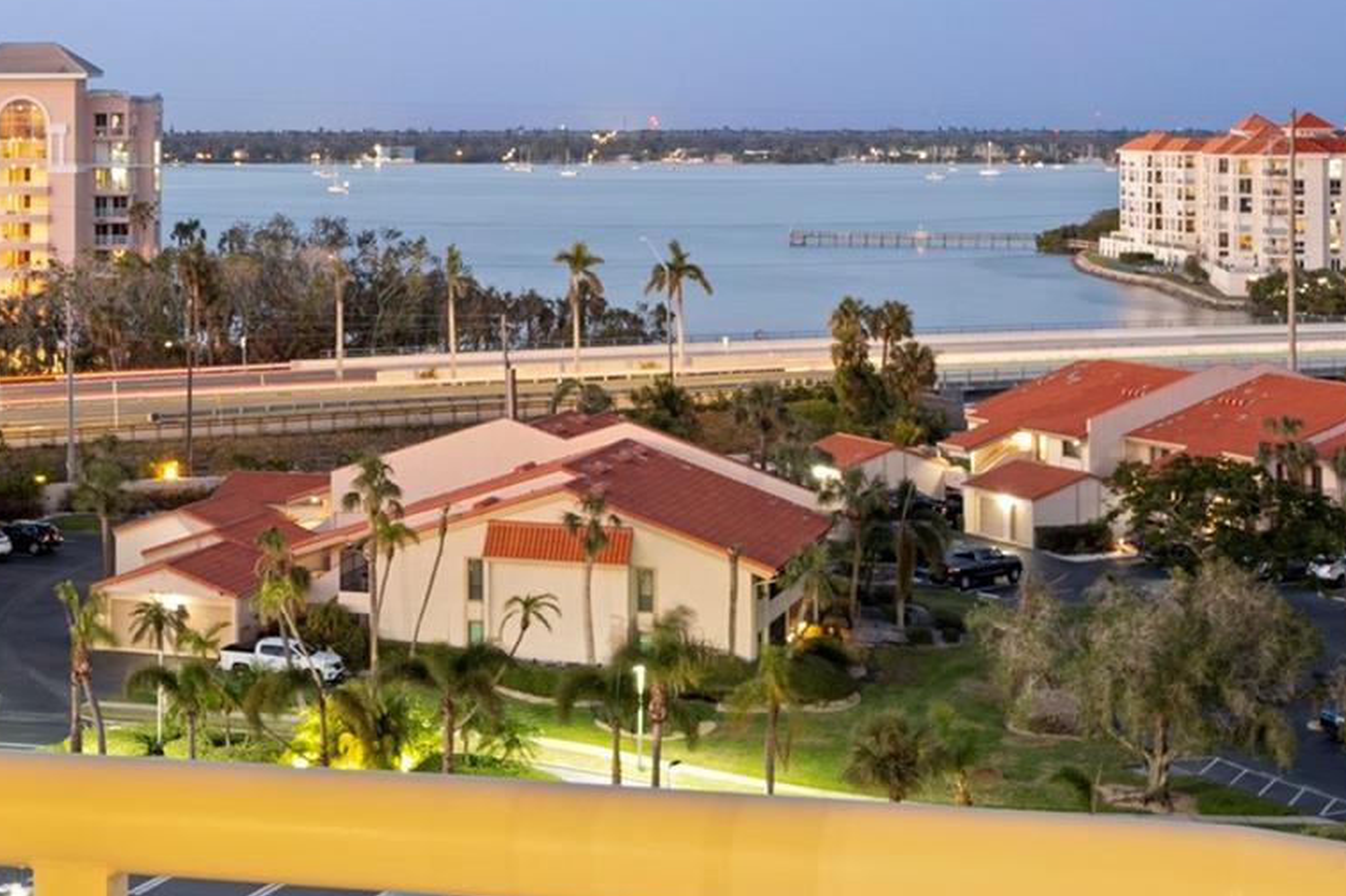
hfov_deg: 27.0
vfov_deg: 18.1
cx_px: 320
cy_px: 96
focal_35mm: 74
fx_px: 2765
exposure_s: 10
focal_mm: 35
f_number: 9
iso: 250
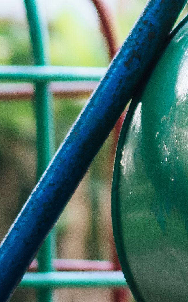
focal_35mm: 612
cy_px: -357
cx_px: 408
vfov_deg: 3.4
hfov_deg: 2.1
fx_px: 5018
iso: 400
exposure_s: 1/125
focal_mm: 85
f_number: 1.8
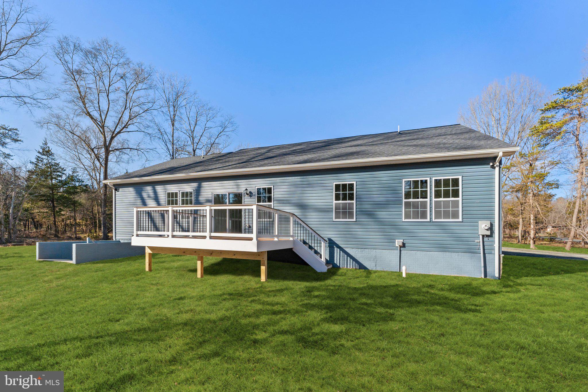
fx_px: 229
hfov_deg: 104.3
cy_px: 196
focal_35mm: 14
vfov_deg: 81.2
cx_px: 294
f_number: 10
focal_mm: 14
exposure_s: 1/500
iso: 400
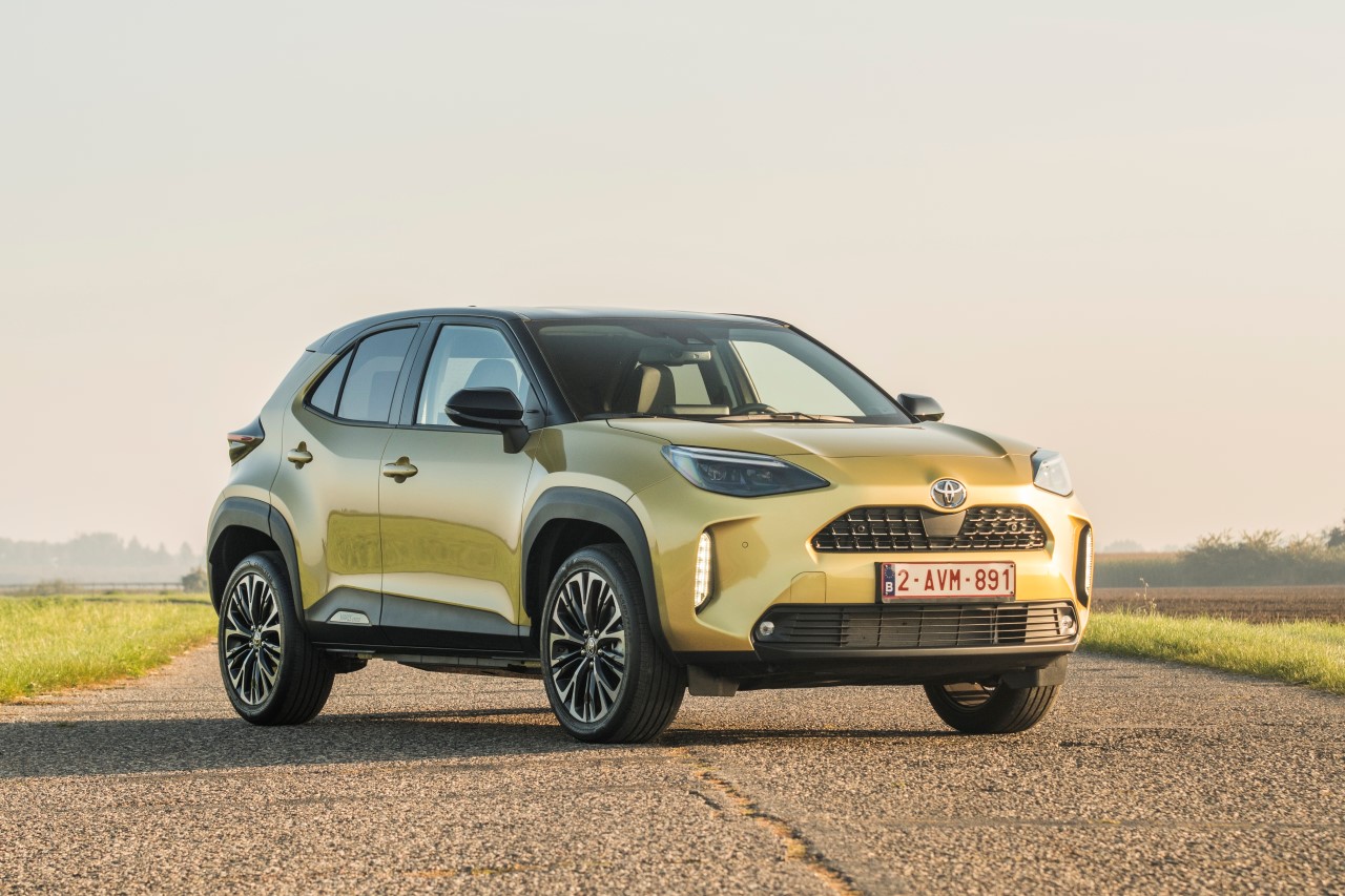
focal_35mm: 105
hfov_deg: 19.5
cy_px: 448
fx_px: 3922
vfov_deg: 13.0
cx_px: 672
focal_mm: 70
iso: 500
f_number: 4.5
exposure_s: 1/400
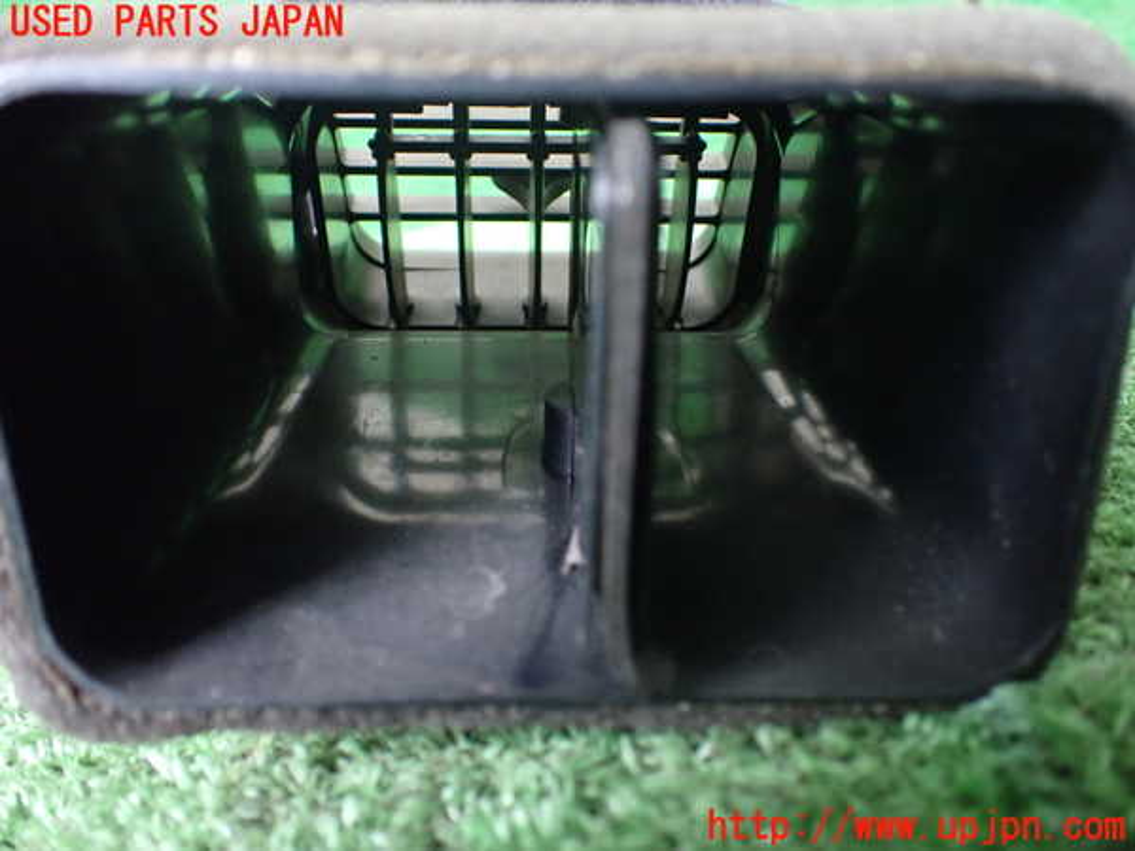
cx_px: 568
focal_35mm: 30
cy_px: 426
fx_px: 984
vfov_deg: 46.8
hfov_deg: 60.0
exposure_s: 1/30
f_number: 2.3
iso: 800
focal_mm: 5.4
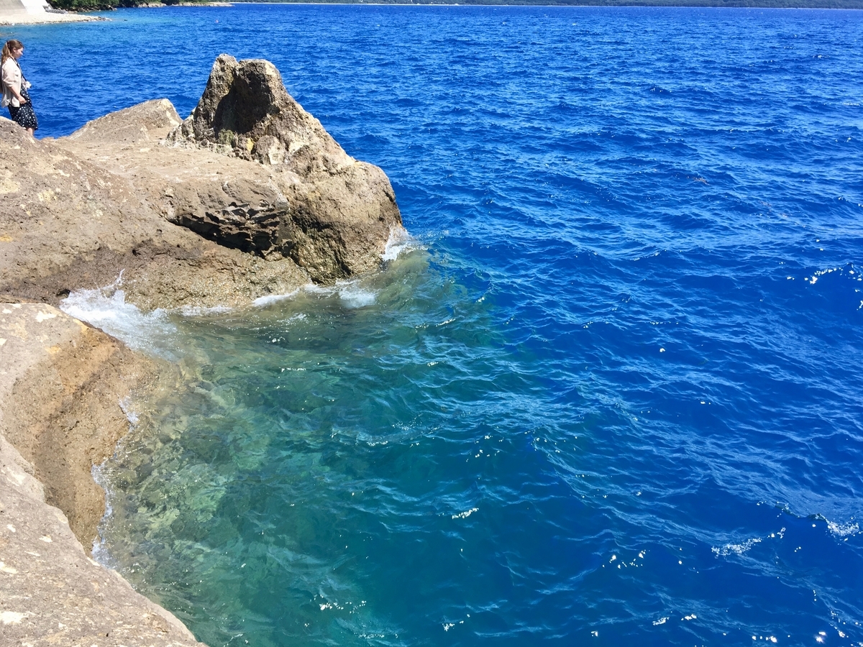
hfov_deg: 61.7
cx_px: 432
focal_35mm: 29
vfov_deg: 48.2
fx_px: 723
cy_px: 324
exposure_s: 1/836
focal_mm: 4.15
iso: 25
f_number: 2.2
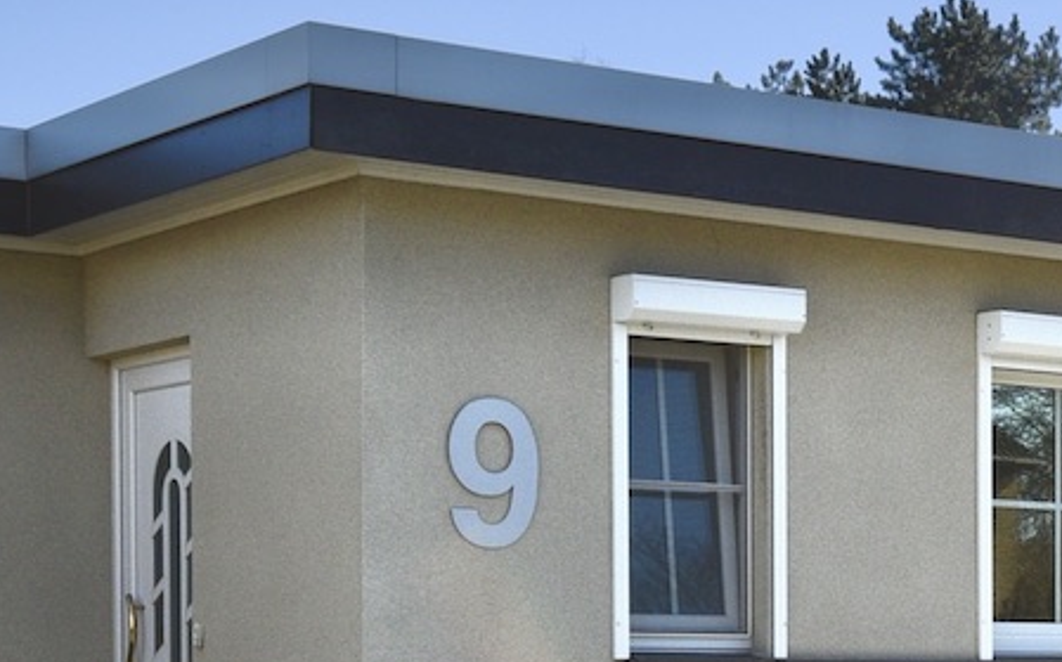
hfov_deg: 21.1
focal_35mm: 96
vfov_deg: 13.4
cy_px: 660
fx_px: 2777
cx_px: 1001
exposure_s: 1/200
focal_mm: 22
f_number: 14
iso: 200
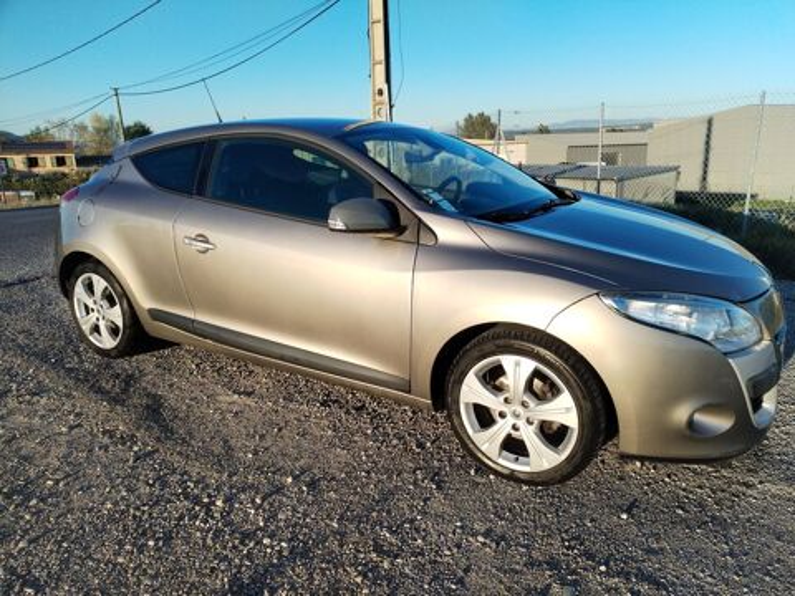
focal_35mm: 26
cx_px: 398
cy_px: 298
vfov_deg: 53.1
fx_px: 597
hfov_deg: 67.3
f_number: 1.8
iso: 100
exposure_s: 1/596
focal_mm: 4.75
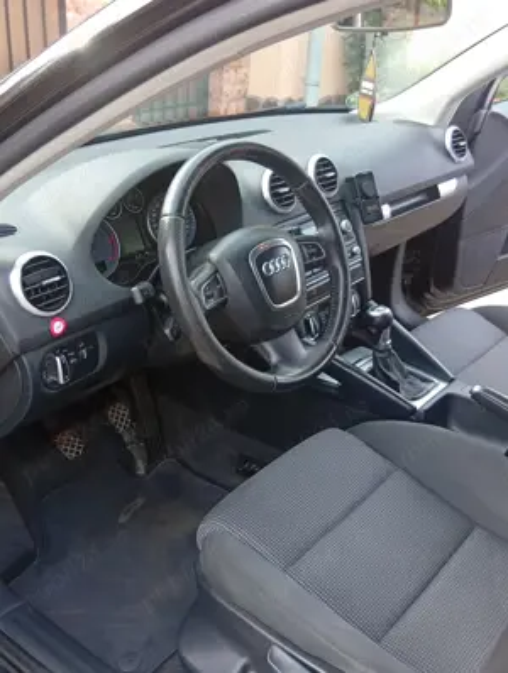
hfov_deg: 39.8
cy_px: 336
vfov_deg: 51.3
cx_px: 254
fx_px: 702
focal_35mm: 36
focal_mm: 3.84
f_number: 1.8
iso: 92
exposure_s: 1/100
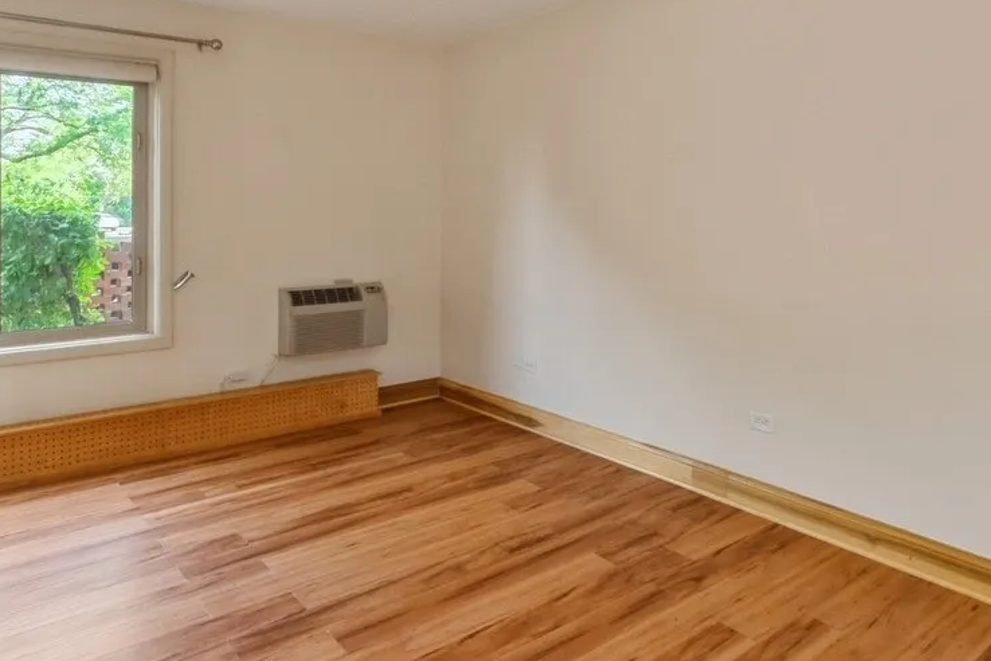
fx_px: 716
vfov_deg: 47.8
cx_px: 545
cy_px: 169
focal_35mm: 26
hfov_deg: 69.2
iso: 200
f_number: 8
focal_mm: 12
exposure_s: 1/20
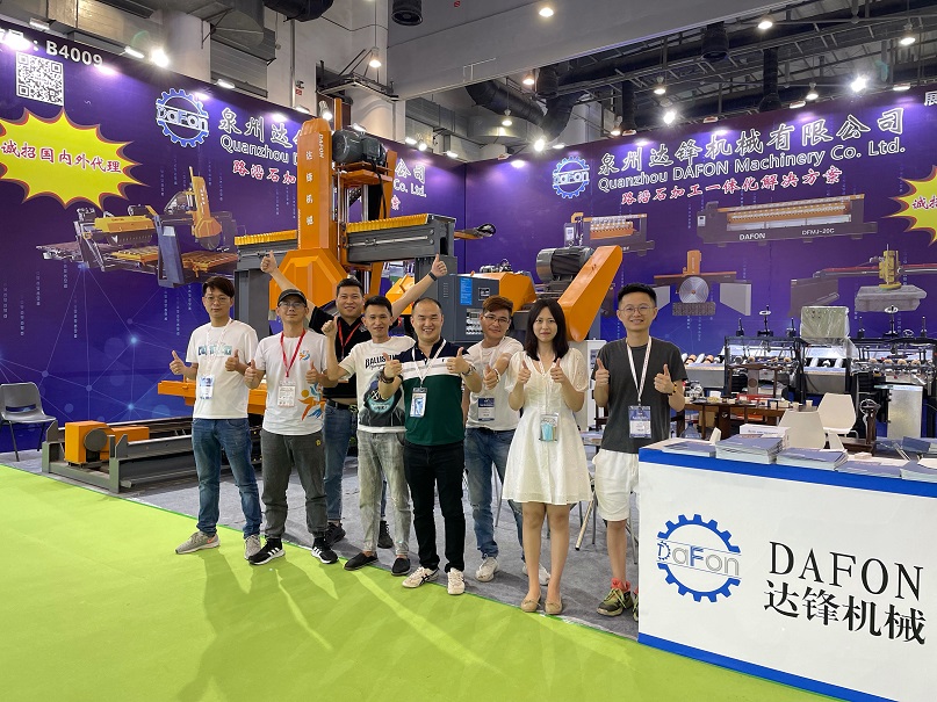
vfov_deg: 53.1
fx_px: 704
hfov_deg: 67.3
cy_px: 351
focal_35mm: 26
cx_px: 468
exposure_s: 1/50
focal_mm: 4.2
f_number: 1.6
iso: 125
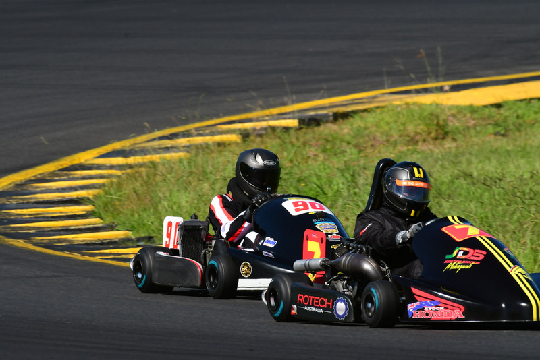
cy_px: 180
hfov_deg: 2.7
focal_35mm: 750
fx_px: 11253
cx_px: 270
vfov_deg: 1.8
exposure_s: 1/640
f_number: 11
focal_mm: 500
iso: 400
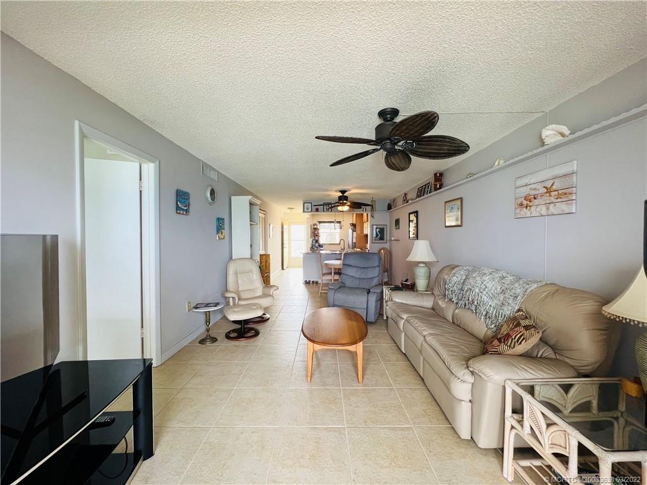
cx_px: 324
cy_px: 242
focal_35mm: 13
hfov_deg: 106.2
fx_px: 243
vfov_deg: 89.9
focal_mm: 1.57
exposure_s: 1/121
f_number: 1.8
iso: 125
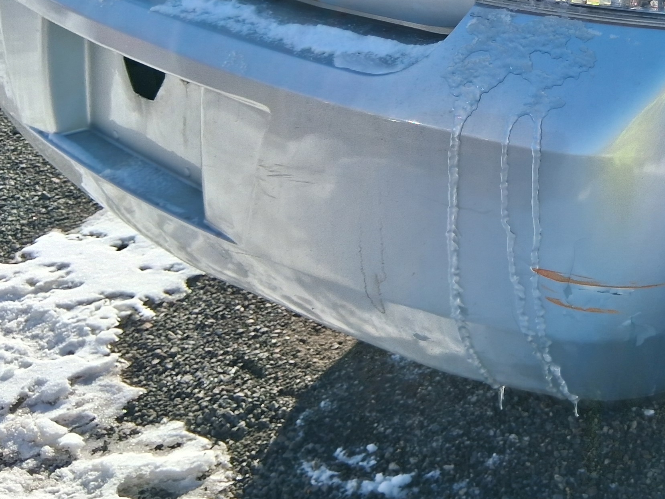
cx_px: 728
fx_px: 1229
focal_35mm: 64
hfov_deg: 27.7
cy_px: 14
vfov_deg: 22.2
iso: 25
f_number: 1.8
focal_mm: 3.98
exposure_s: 1/803
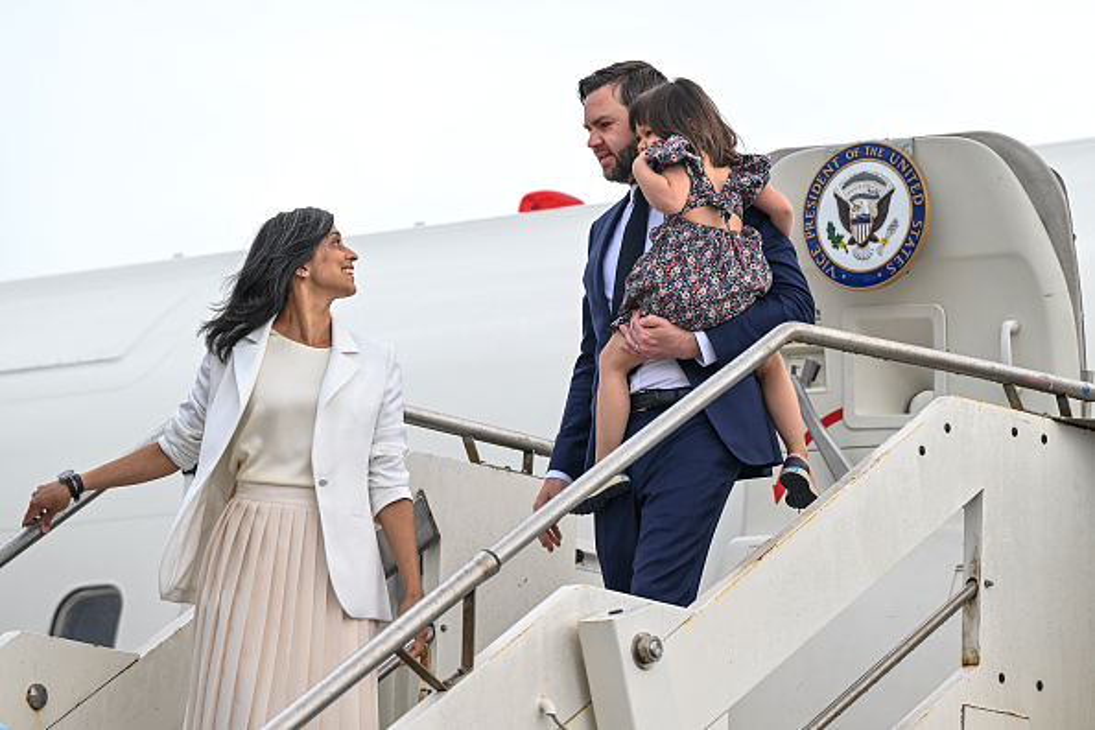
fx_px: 6083
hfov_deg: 10.3
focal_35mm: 200
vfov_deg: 6.9
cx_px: 548
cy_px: 365
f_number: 5
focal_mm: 200
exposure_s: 1/200
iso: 320
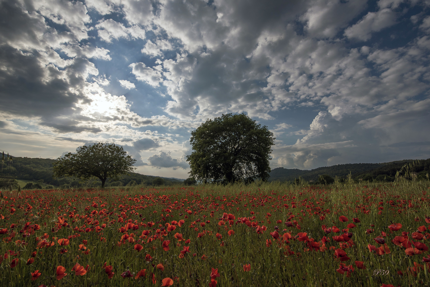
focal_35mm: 15
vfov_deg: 77.4
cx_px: 215
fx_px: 179
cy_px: 144
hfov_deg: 100.4
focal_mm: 15
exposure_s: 1/1600
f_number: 9
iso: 100
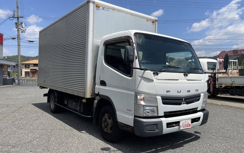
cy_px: 74
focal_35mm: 28
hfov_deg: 66.5
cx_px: 122
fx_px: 186
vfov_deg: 44.6
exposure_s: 1/4831
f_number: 1.6
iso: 32
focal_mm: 4.2
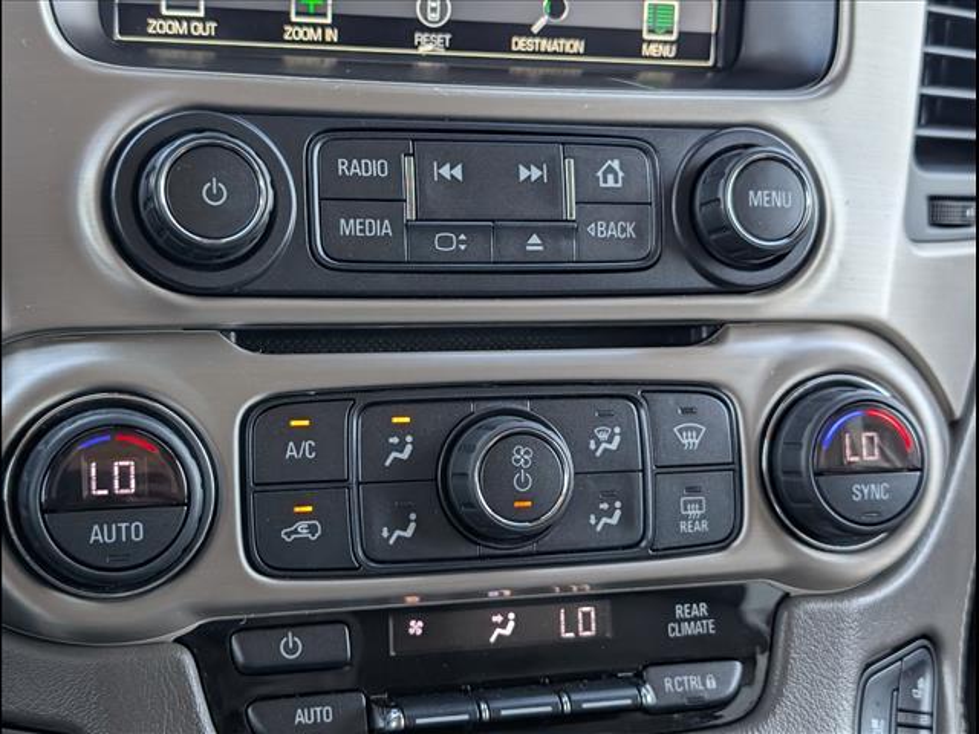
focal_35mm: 49
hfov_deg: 38.9
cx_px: 490
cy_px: 367
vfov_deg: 29.7
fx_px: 1386
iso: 446
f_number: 1.68
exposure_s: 1/667
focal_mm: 6.9
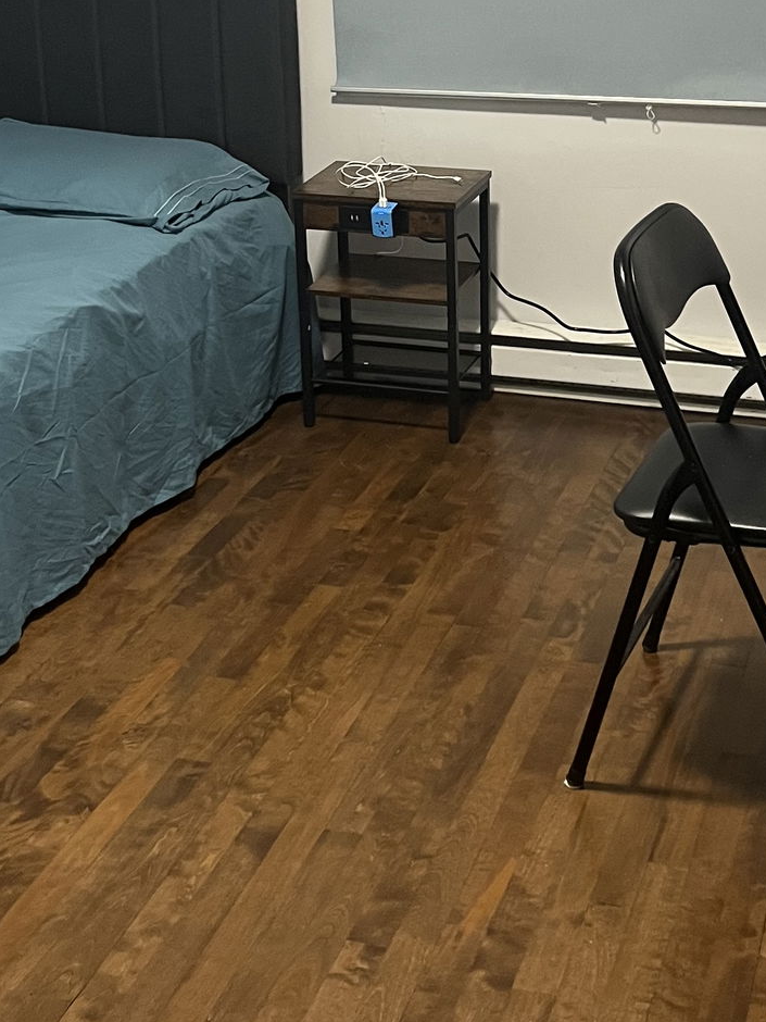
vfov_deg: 31.4
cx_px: 468
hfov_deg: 24.8
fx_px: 1741
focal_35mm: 59
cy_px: 139
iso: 400
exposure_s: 1/60
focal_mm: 5.1
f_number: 1.6
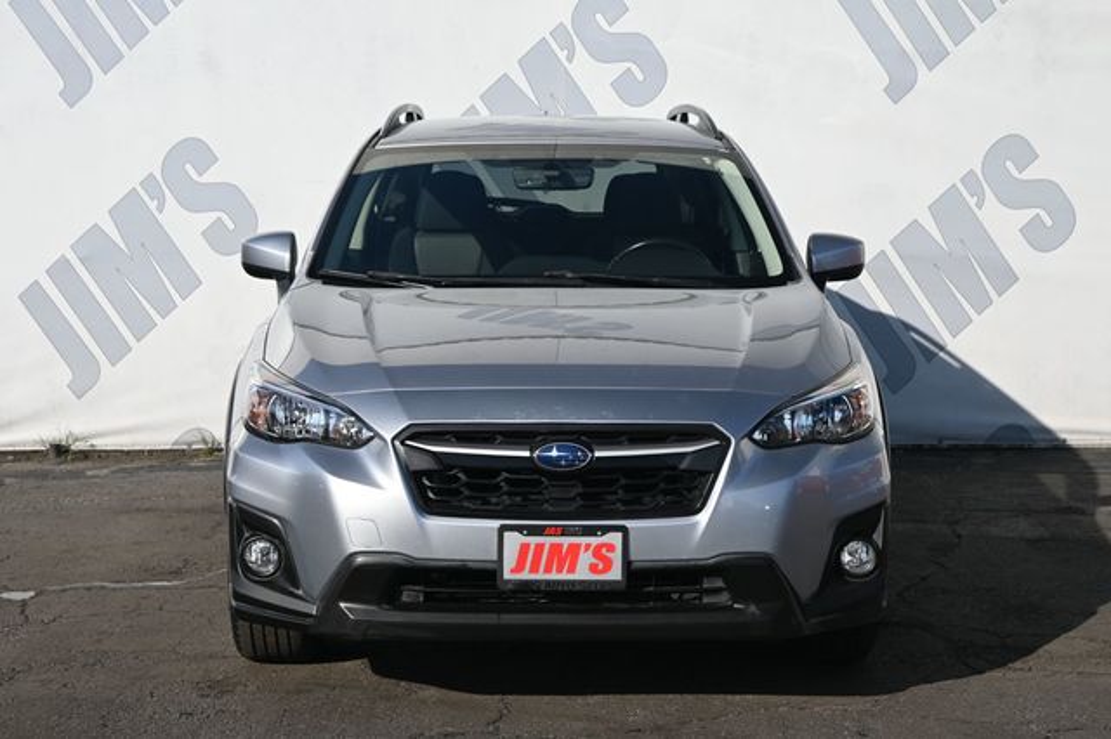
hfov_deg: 31.2
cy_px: 370
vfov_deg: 21.1
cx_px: 556
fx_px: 1989
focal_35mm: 64
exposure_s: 1/320
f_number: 6.3
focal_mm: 43
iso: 100
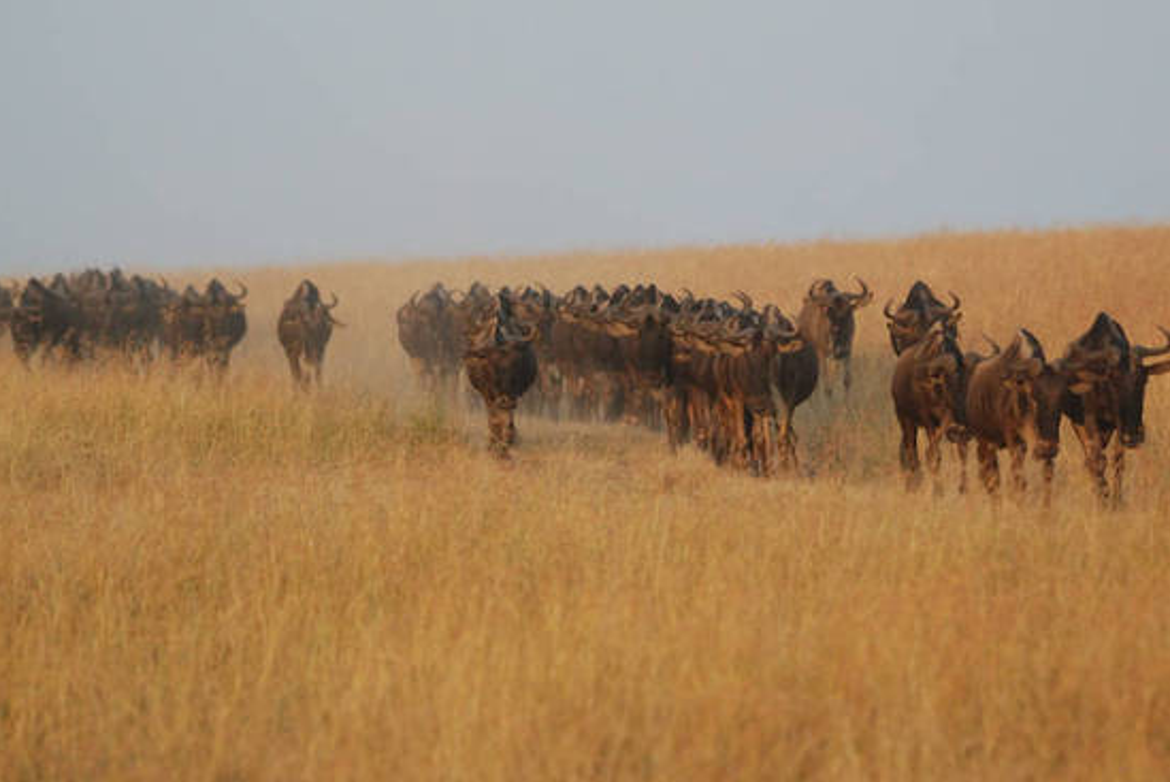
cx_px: 586
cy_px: 362
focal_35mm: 765
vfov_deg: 1.8
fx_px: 24881
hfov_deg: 2.7
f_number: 5.6
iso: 800
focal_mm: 400
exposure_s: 1/400
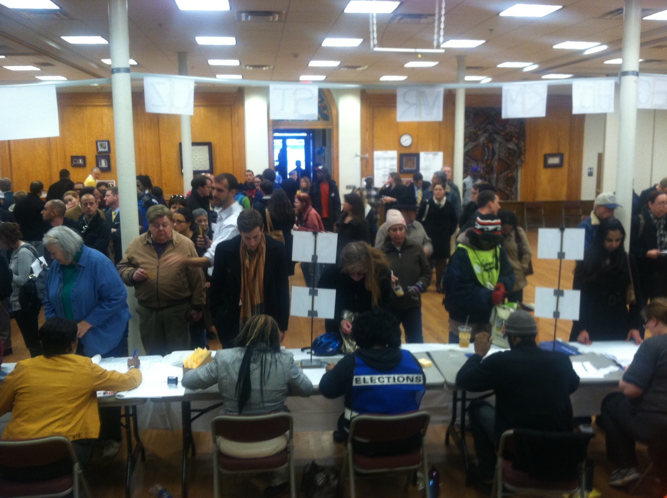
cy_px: 249
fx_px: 673
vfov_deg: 40.6
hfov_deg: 52.7
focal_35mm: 35
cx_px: 334
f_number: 2.8
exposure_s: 1/15
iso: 160
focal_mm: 3.85
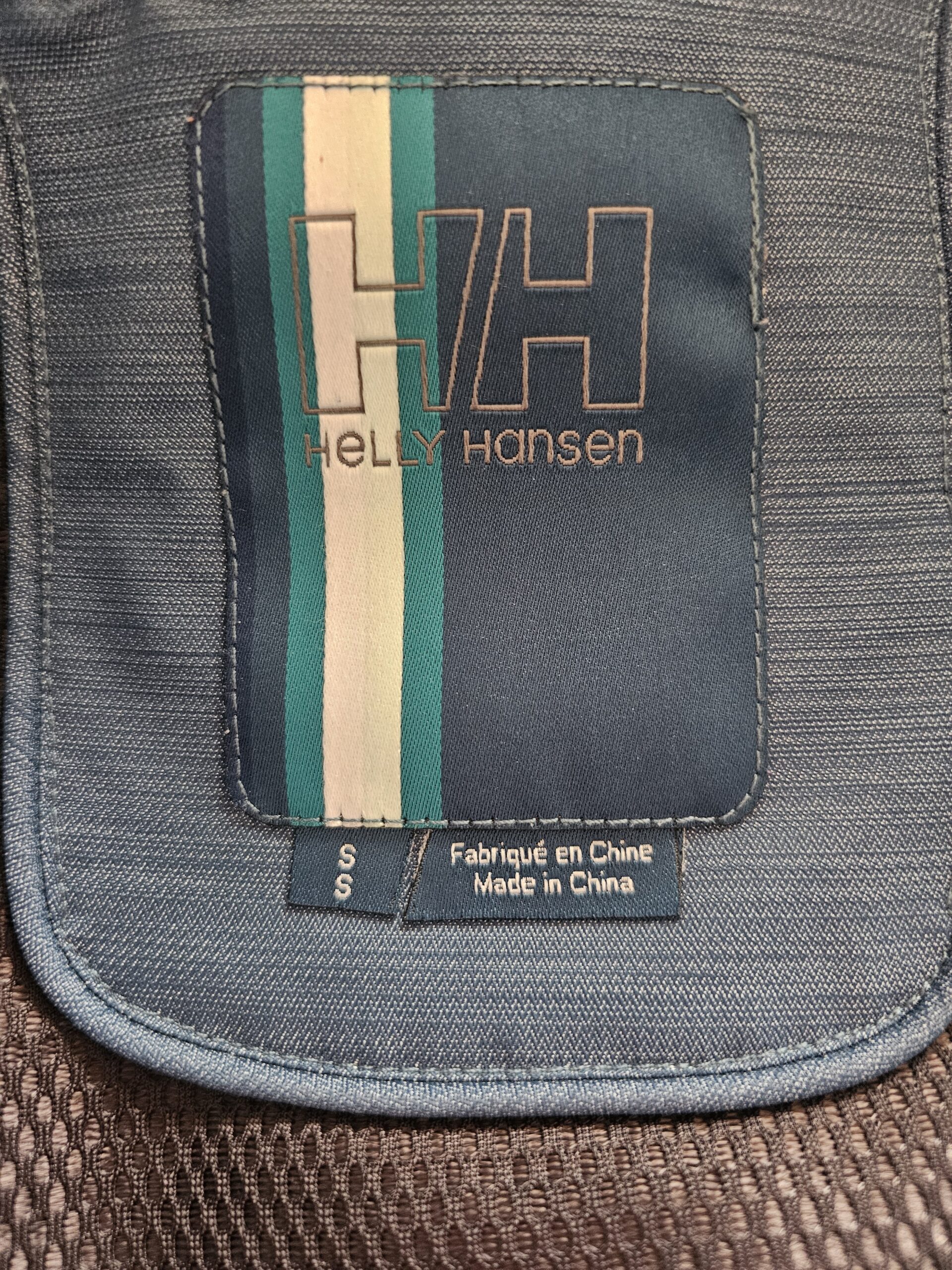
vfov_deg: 73.9
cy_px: 635
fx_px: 843
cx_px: 476
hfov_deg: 58.9
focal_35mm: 23
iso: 640
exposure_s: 1/52
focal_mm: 6.3
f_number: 1.7
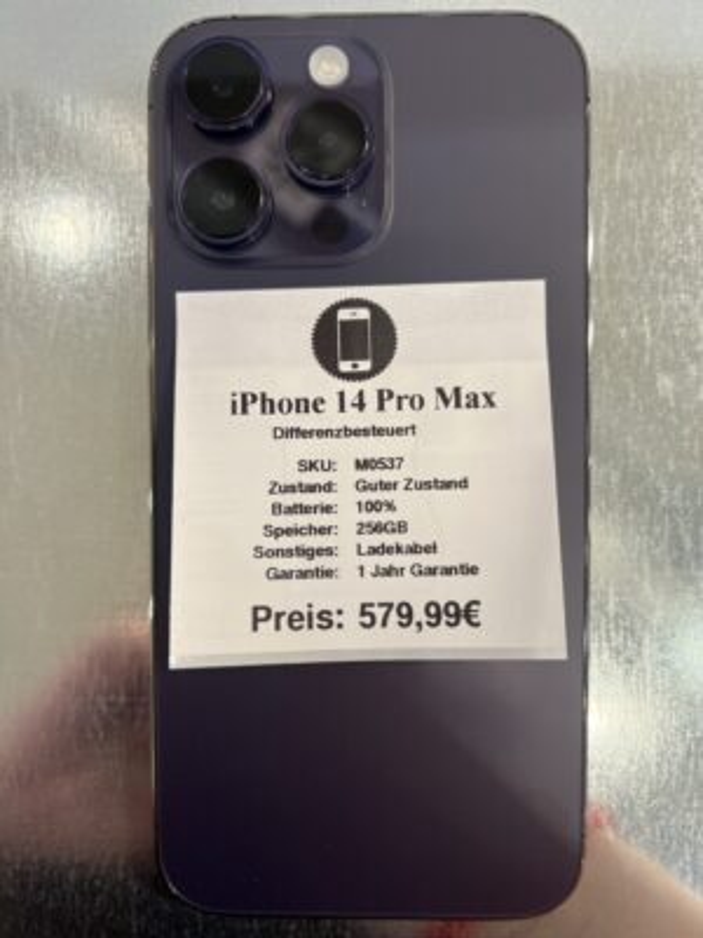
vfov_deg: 67.3
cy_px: 469
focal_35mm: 26
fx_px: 704
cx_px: 352
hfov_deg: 53.1
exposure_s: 1/100
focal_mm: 5.7
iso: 125
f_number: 1.5
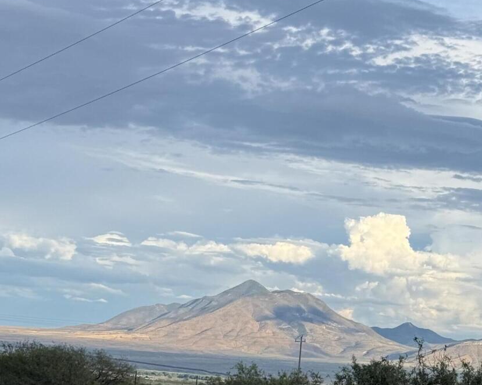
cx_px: 222
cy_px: 526
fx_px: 1612
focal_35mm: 113
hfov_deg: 17.0
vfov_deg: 13.1
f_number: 1.78
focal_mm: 6.76
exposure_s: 1/2033
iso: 64
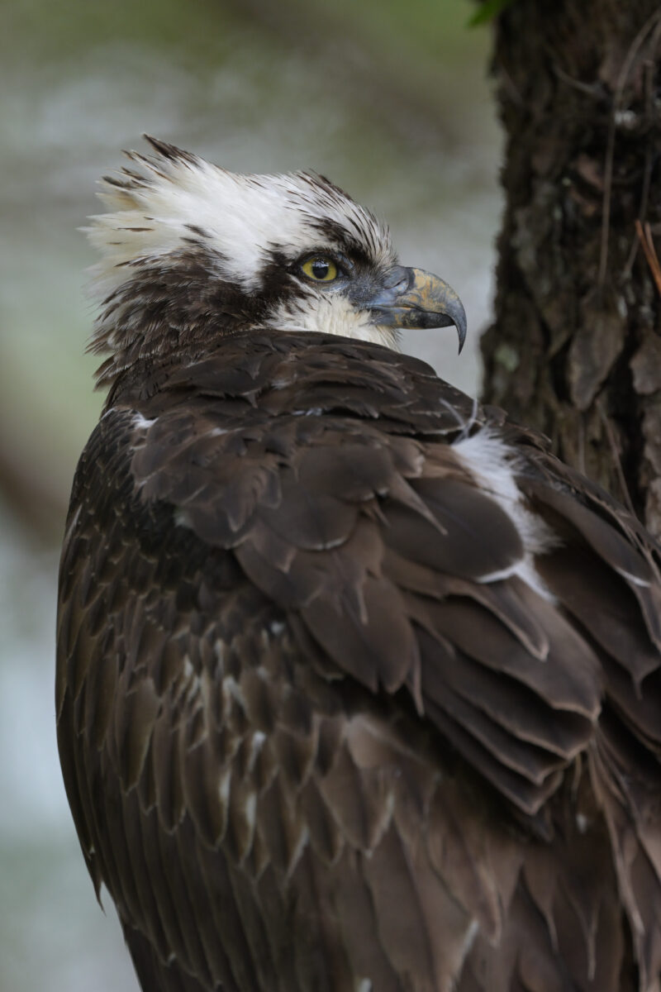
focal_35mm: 1200
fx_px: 33047
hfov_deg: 1.1
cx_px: 330
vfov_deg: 1.7
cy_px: 496
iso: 1000
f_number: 7.1
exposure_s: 1/250
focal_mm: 800
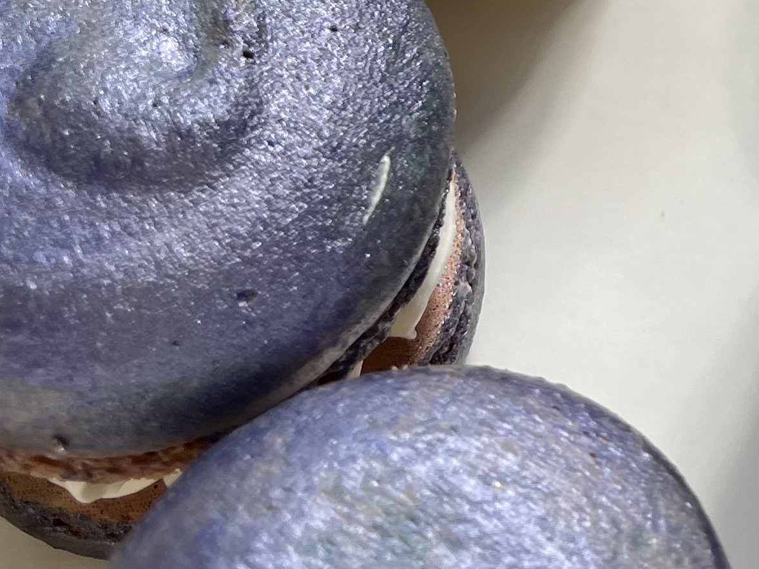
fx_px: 1951
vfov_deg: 15.2
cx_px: 1036
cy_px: -313
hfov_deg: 19.9
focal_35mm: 89
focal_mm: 5.1
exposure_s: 1/1140
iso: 50
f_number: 1.6
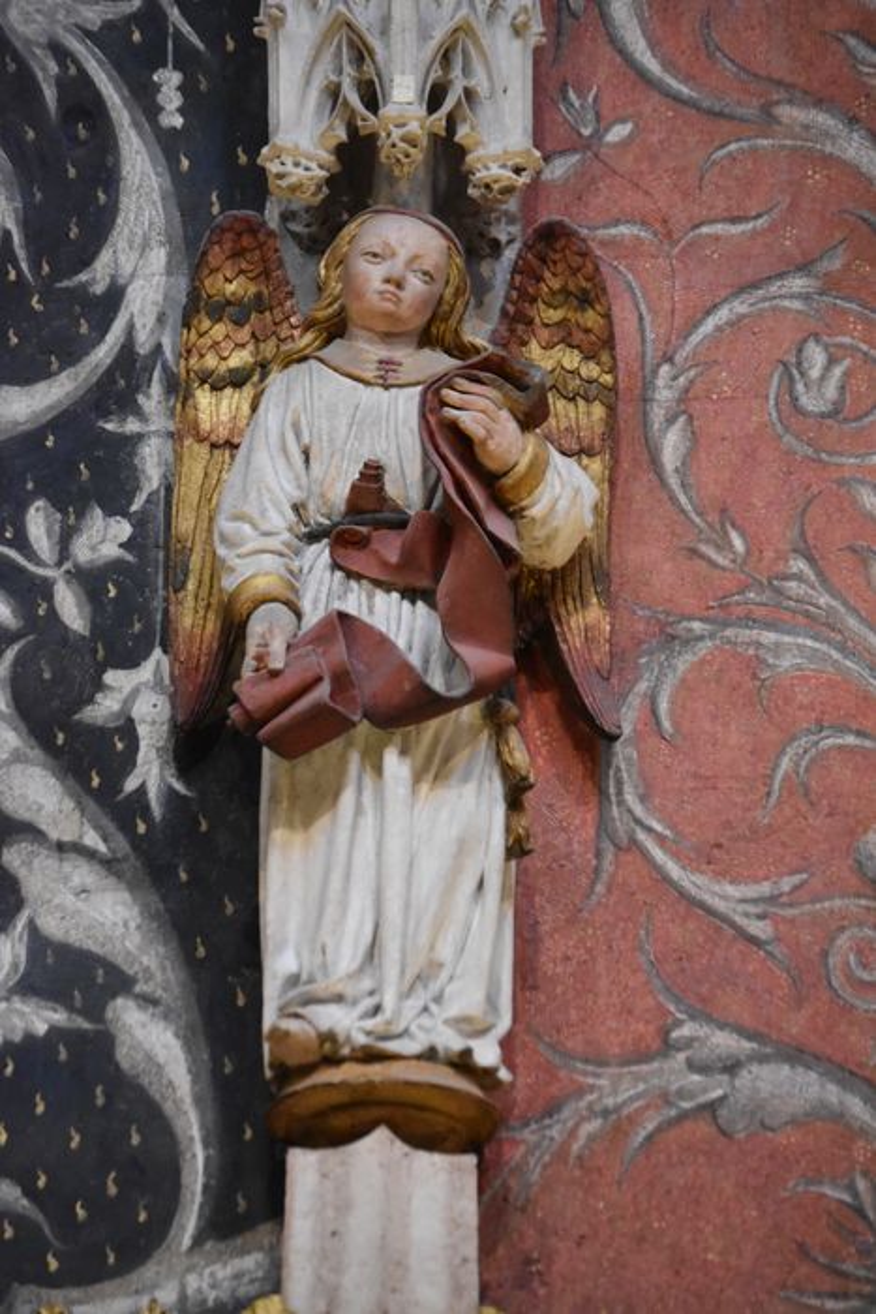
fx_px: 5198
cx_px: 438
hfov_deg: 9.6
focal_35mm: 142
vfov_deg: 14.4
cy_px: 657
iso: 5600
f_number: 4.5
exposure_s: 1/125
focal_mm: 95
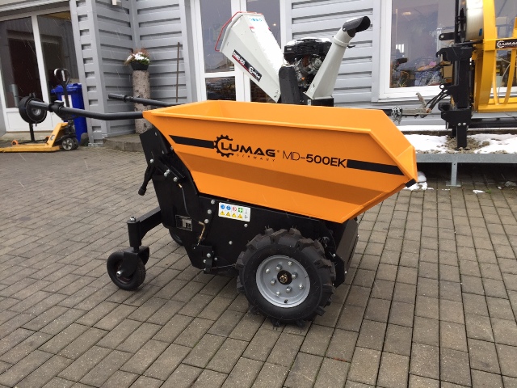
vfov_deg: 48.2
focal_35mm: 29
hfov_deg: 61.7
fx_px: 433
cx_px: 258
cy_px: 194
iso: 40
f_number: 2.2
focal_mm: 4.15
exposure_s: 1/50
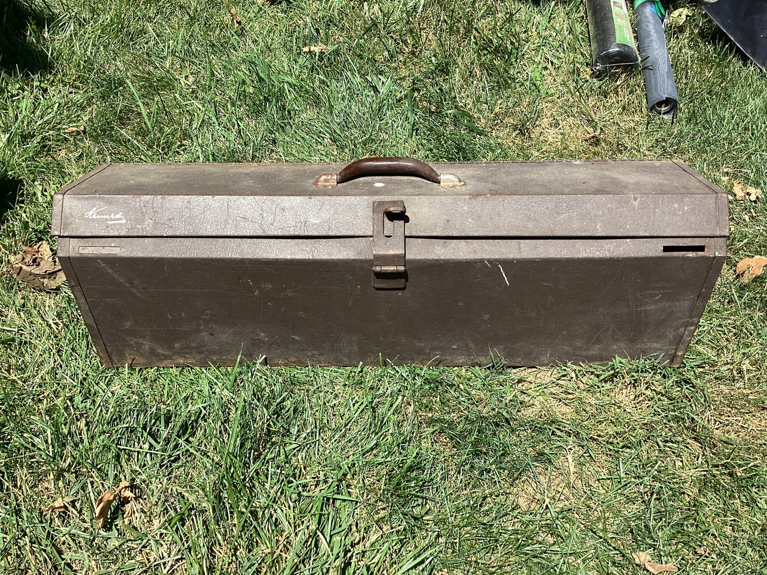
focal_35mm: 31
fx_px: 687
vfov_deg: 45.4
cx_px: 384
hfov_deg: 58.3
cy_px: 288
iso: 25
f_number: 2.4
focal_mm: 3.3
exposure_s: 1/806
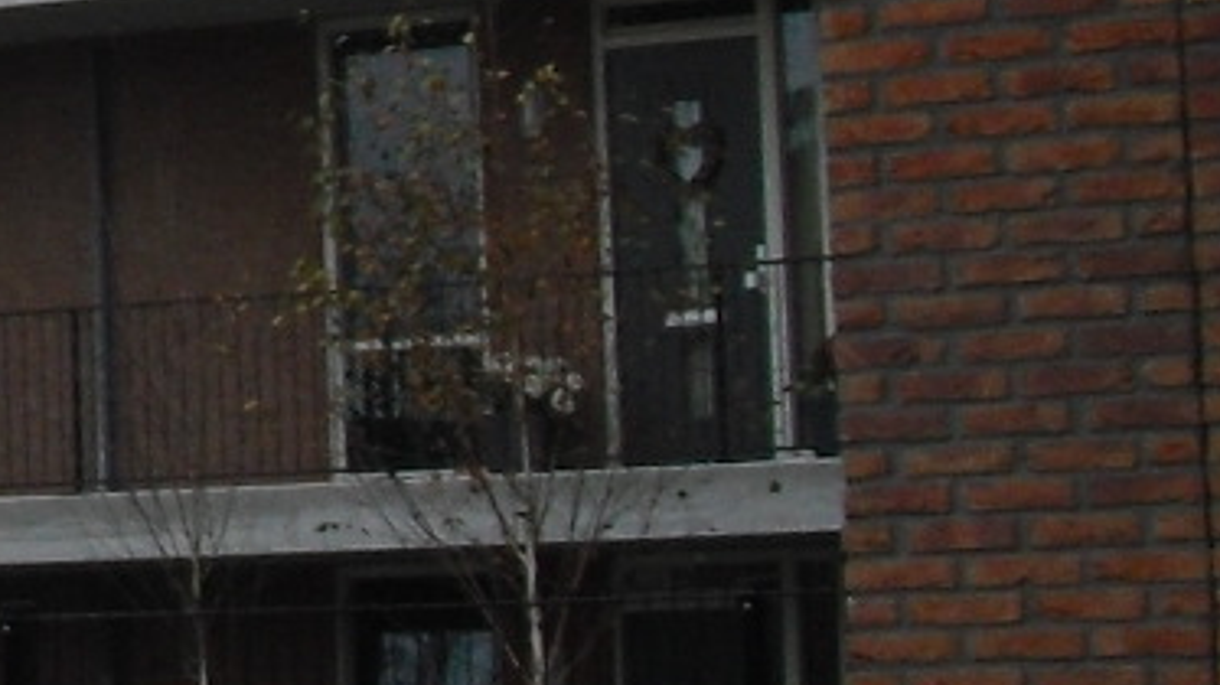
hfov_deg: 9.1
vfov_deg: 5.6
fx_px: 6952
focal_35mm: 215
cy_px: -284
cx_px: -1634
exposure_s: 1/100
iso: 100
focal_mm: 6.3
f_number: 3.1
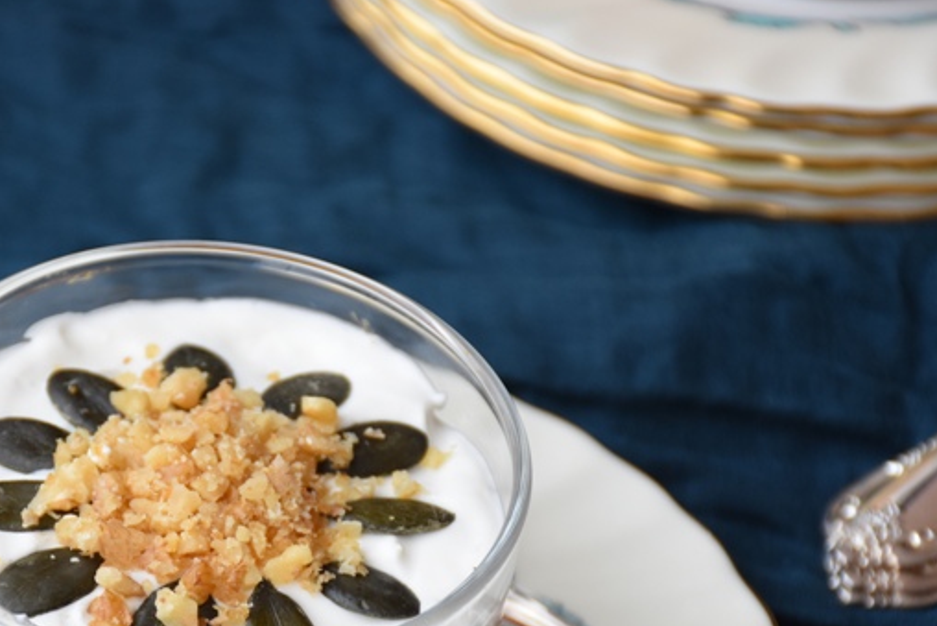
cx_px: 240
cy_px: 532
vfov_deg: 6.1
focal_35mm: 226
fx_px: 5881
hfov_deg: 9.1
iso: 450
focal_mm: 85
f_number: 5.6
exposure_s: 1/125
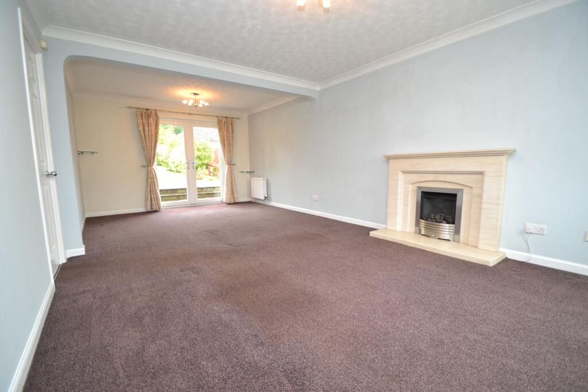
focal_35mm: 15
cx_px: 294
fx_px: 245
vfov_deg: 77.3
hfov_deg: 100.4
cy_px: 196
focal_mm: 10
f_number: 3.5
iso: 720
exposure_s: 1/60
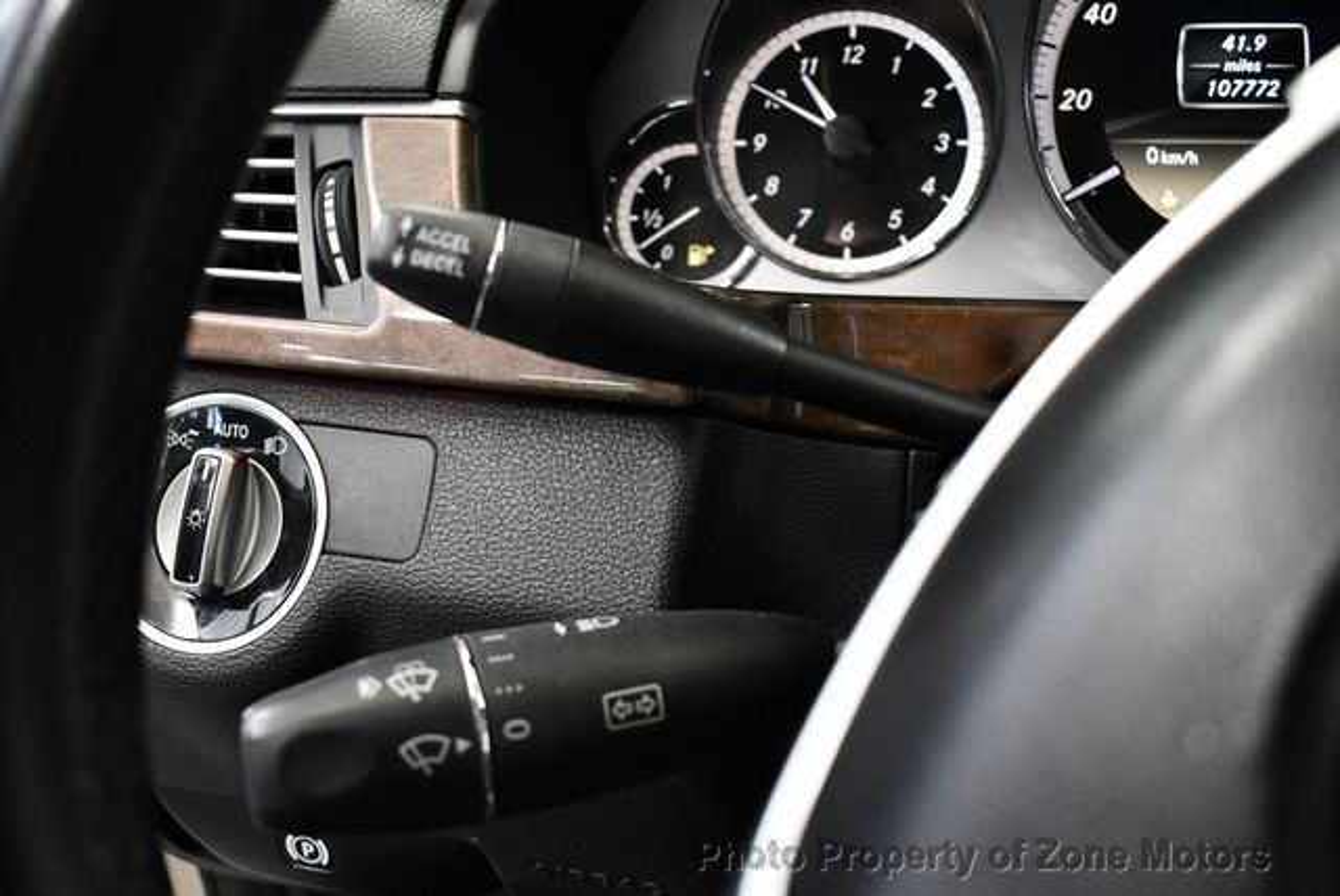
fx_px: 1341
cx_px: 670
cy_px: 448
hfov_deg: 53.1
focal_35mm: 36
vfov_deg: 36.9
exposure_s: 1/125
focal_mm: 18
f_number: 3.5
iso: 3200
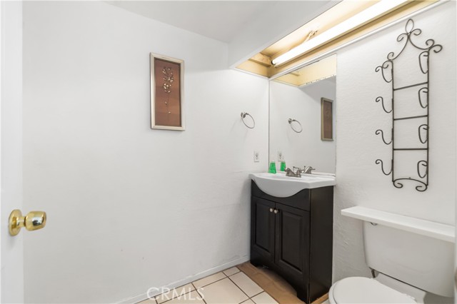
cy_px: 152
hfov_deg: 100.4
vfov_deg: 77.3
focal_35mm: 15
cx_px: 228
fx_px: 190
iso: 320
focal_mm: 10
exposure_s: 1/2.5
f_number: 7.1
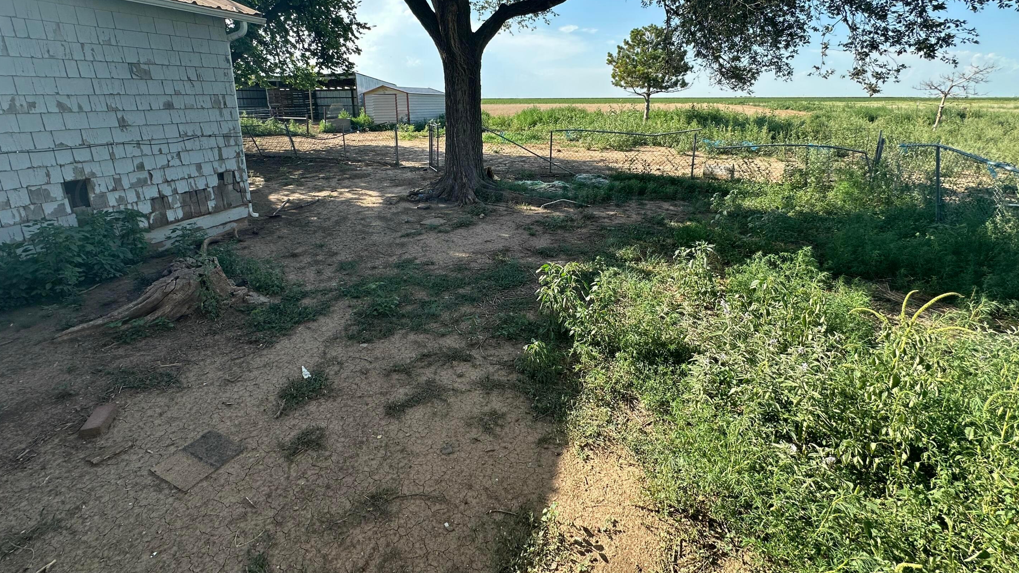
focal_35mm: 16
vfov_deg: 65.5
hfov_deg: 99.4
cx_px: 502
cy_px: 196
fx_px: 432
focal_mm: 2.22
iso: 40
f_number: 2.2
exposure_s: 1/633
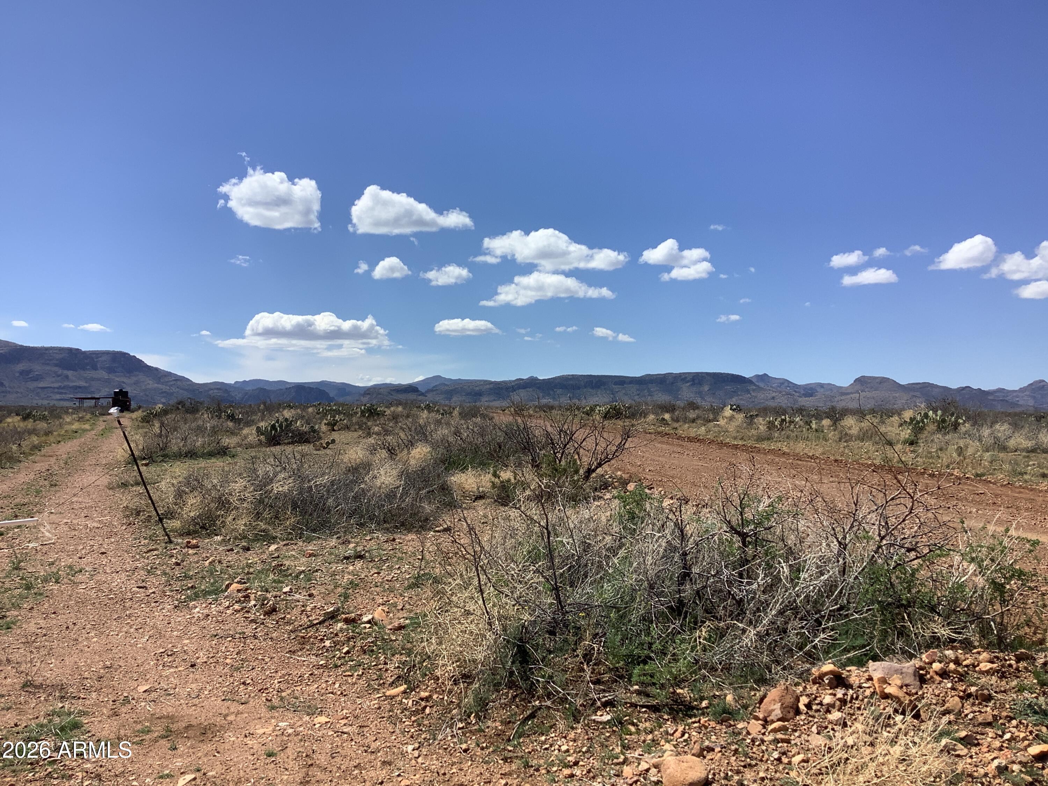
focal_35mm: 31
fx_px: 939
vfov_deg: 45.4
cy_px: 393
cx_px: 524
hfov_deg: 58.4
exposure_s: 1/2037
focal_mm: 3.3
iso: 25
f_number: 2.4
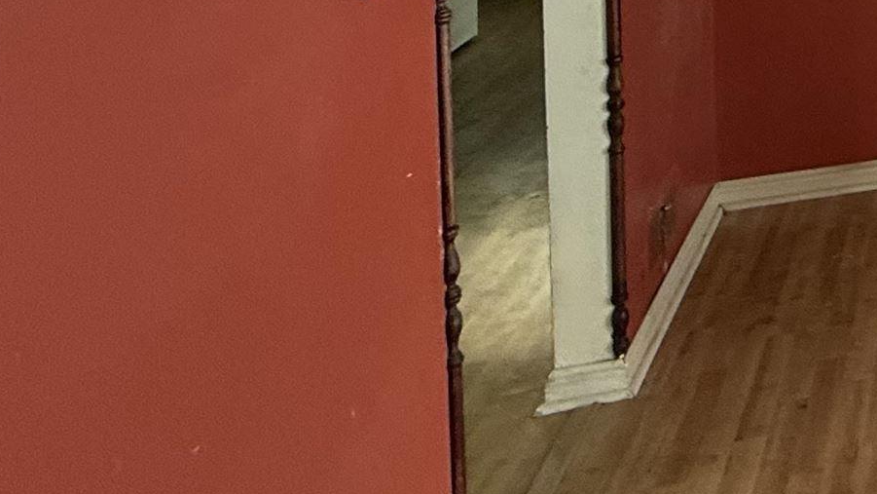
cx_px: 1449
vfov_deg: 19.3
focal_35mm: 52
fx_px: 1209
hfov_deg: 24.8
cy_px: -306
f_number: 2.2
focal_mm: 2.22
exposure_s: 1/99
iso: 200
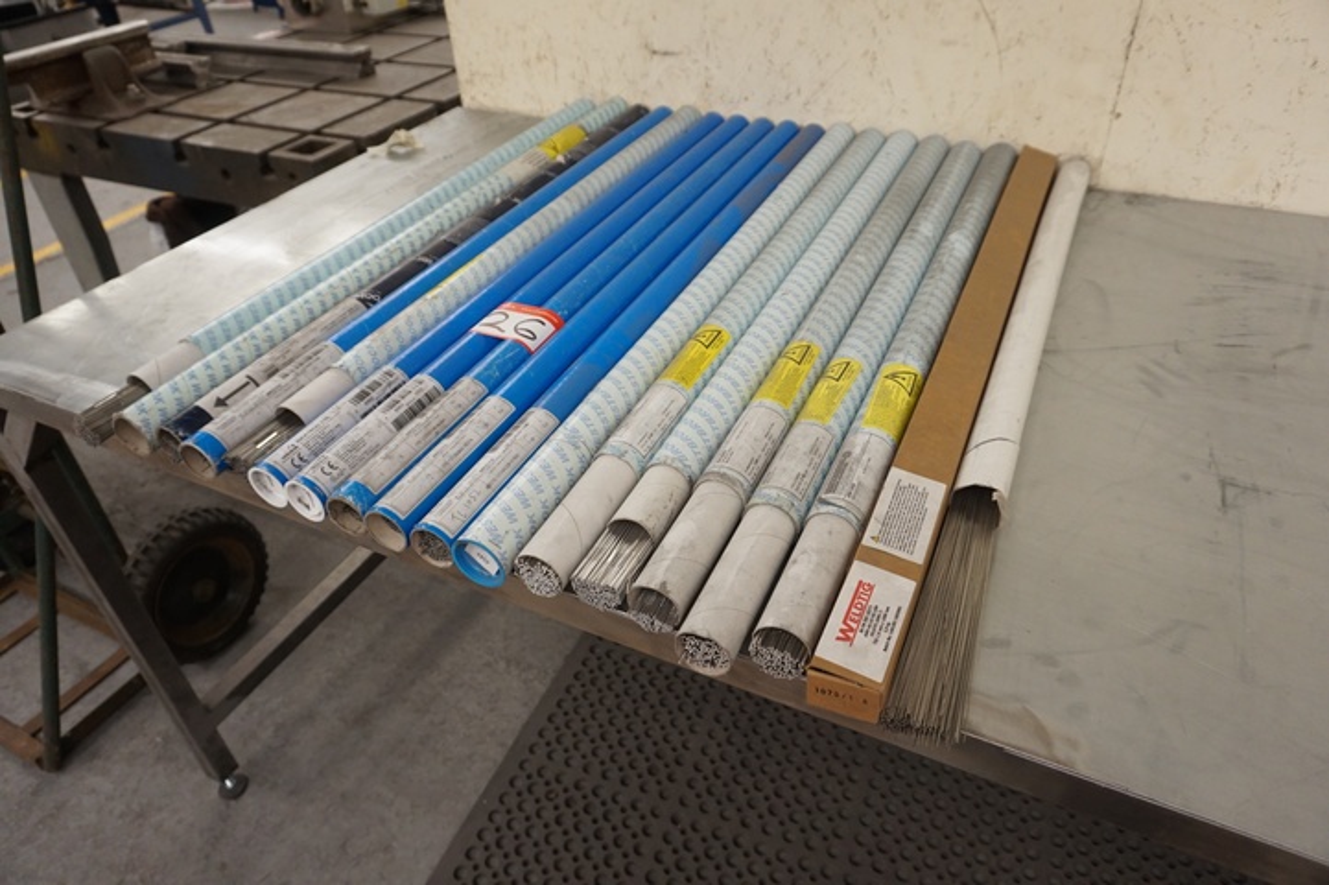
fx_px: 886
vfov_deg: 53.1
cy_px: 442
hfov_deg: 73.8
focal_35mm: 24
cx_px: 664
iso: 1000
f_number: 4
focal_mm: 16
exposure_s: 1/160
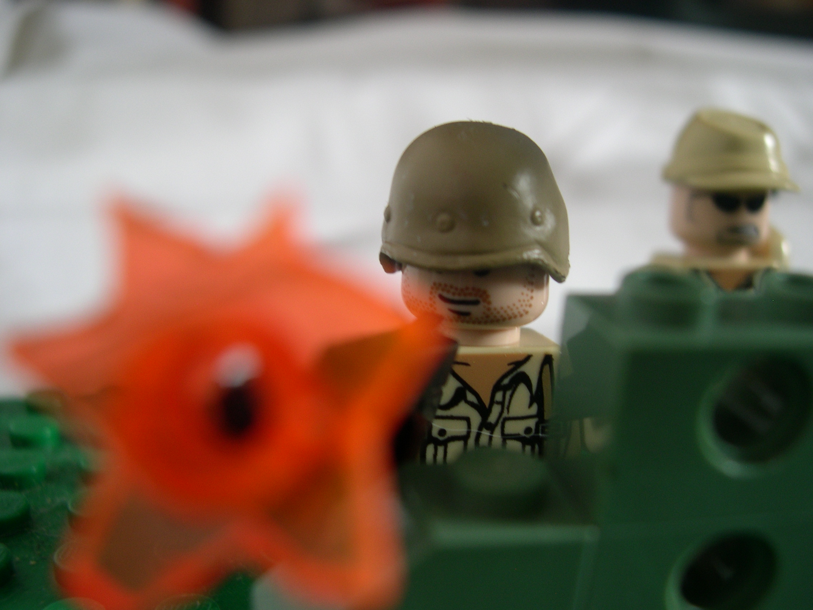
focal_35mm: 38
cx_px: 406
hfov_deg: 49.0
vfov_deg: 37.7
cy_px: 305
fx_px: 892
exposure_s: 1/8.5
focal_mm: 8
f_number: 2.8
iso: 100
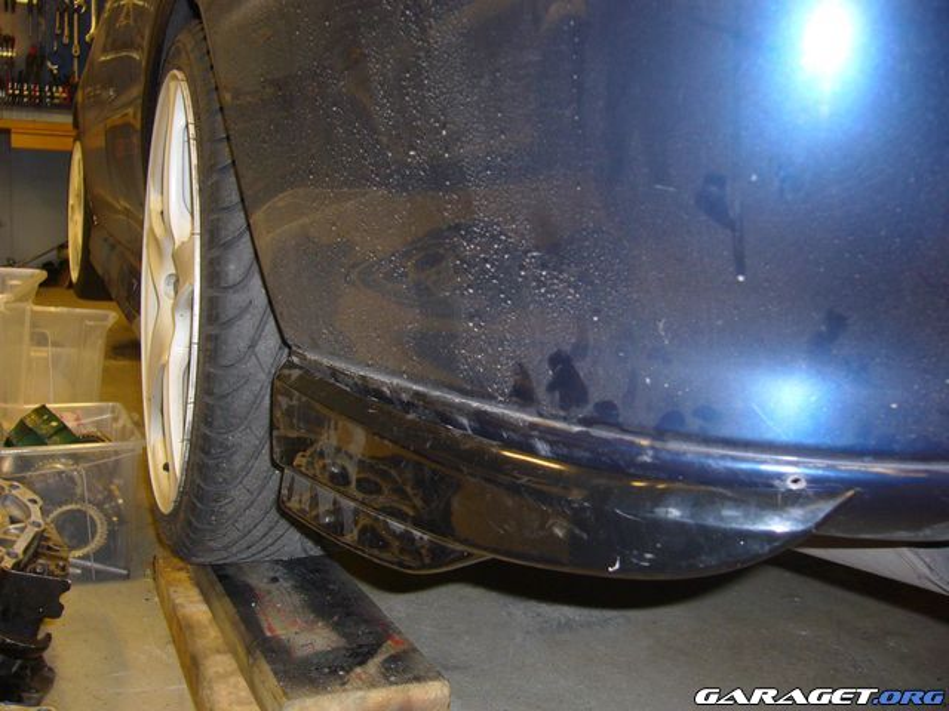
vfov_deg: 40.7
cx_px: 474
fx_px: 960
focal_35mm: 35
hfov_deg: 52.6
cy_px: 356
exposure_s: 1/8
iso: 80
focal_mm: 5.8
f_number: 2.8
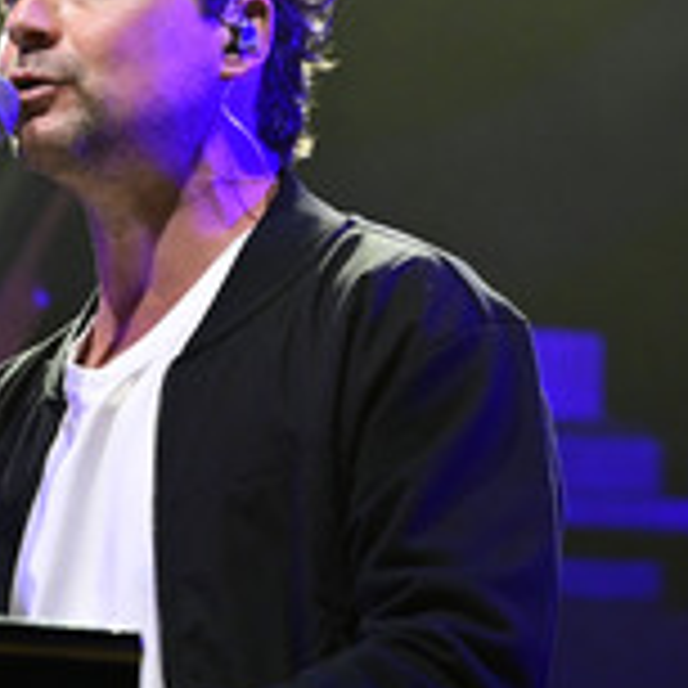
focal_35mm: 475
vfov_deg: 3.7
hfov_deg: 3.7
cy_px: 270
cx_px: 2
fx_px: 10681
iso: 4000
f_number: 4
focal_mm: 190
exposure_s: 1/640
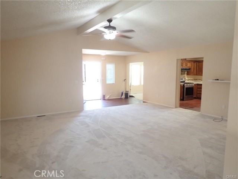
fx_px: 172
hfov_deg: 69.4
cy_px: 90
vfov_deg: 54.9
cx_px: 119
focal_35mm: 25
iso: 200
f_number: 2
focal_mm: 4.5
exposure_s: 1/30
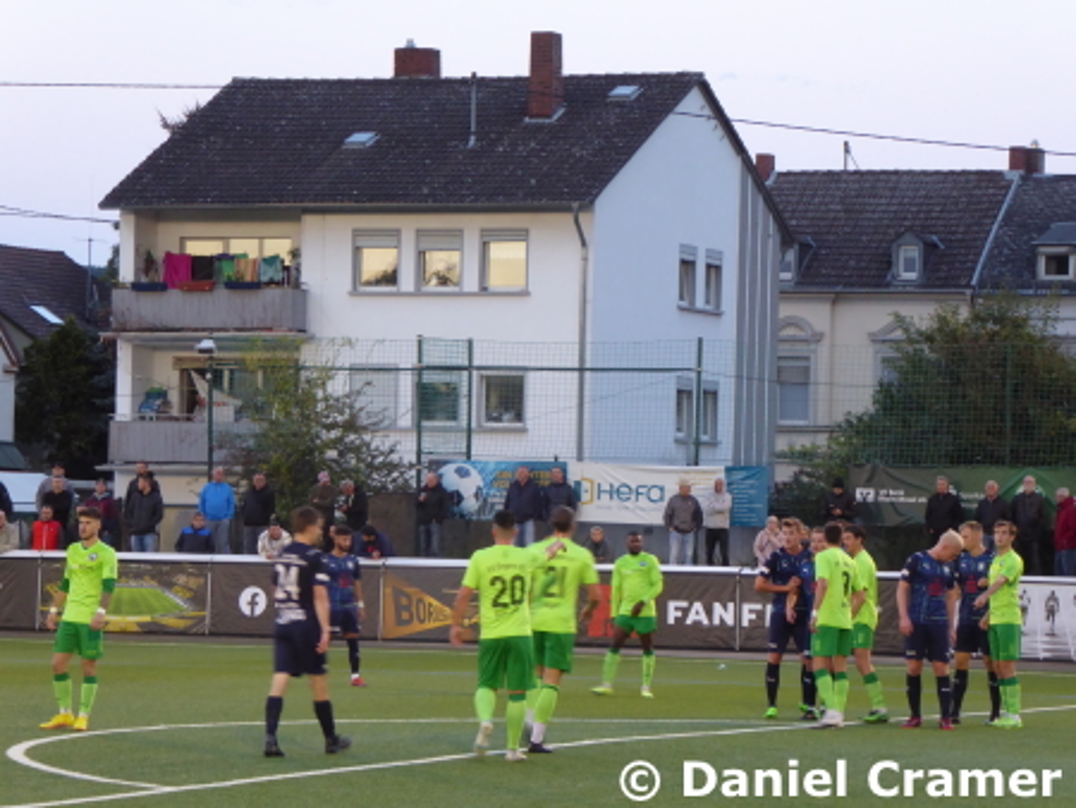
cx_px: 538
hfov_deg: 13.1
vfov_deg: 9.8
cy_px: 404
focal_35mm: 151
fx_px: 4696
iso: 400
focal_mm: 27.1
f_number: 5.4
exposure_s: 1/20
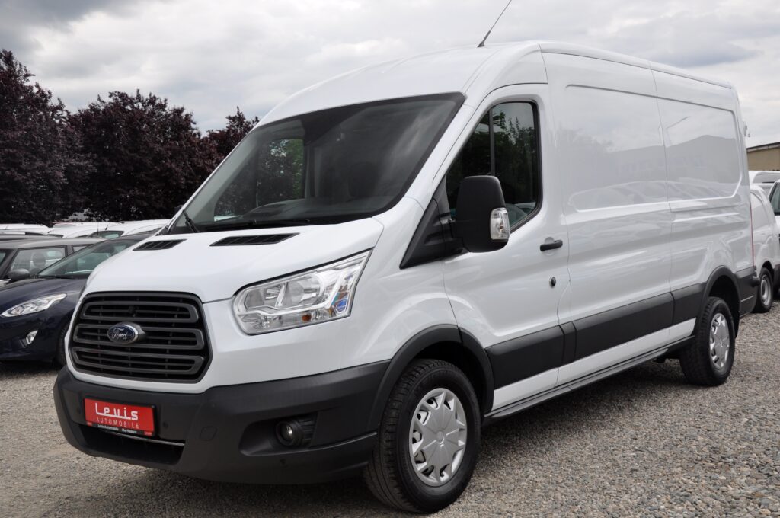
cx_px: 390
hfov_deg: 49.6
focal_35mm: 39
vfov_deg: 34.1
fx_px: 844
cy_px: 259
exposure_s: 1/320
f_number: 9
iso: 500
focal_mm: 26
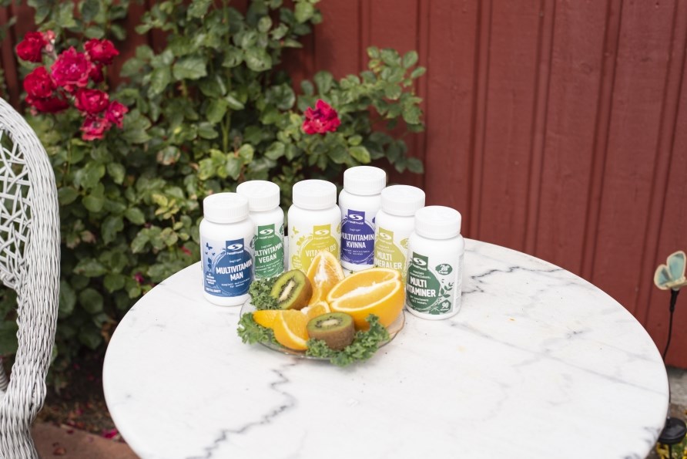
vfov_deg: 27.0
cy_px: 230
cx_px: 344
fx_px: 954
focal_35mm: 50
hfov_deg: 39.6
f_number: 4
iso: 125
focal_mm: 50
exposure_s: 1/1600
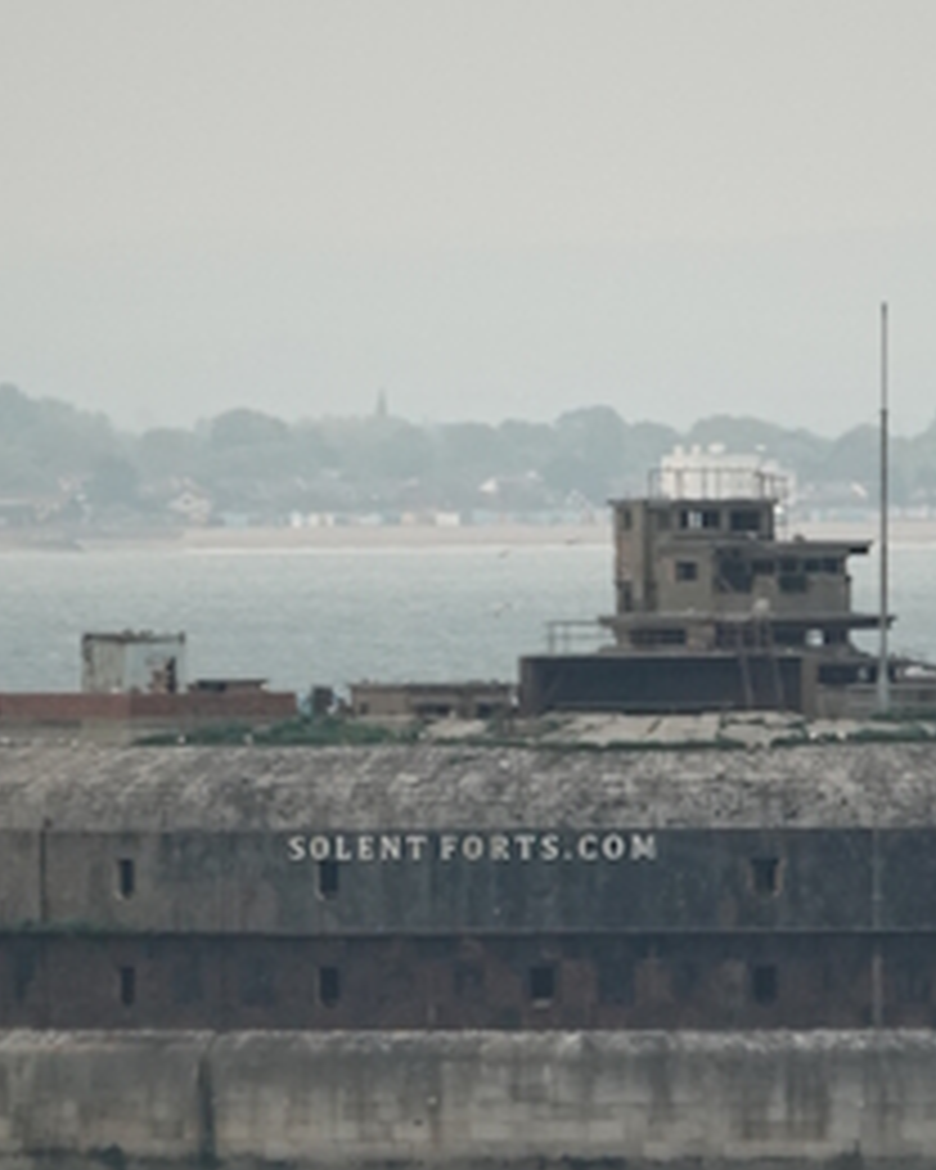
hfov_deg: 1.2
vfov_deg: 1.5
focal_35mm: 1259
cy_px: 1037
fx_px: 43596
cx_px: 738
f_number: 4
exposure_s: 1/250
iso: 500
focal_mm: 183.43
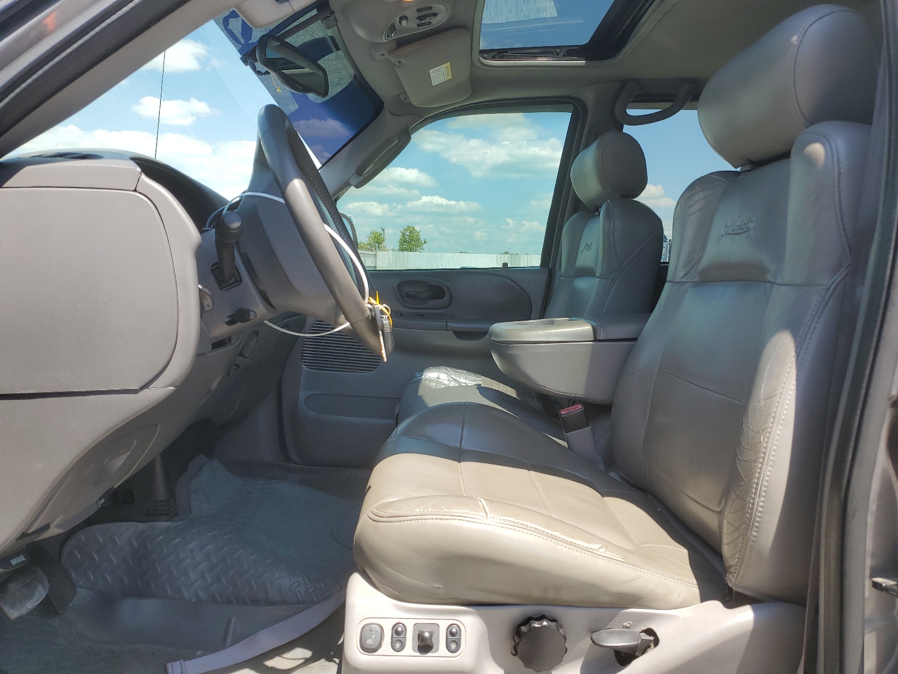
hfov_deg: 67.3
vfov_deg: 53.1
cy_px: 337
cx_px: 449
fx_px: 674
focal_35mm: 26
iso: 50
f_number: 1.5
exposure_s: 1/909
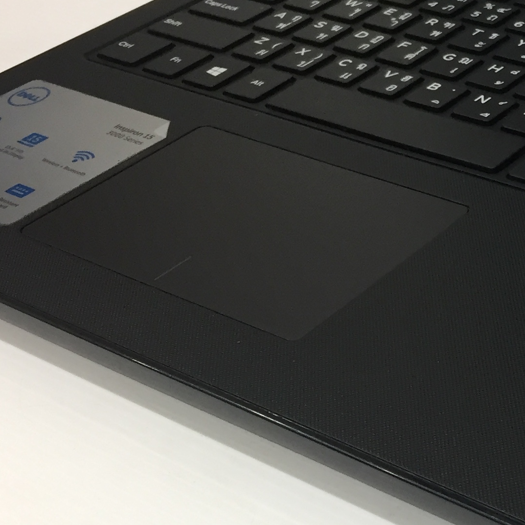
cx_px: 672
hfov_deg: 20.4
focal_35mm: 78
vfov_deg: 22.2
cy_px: 263
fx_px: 1338
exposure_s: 1/33
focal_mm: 4.15
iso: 100
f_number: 2.2
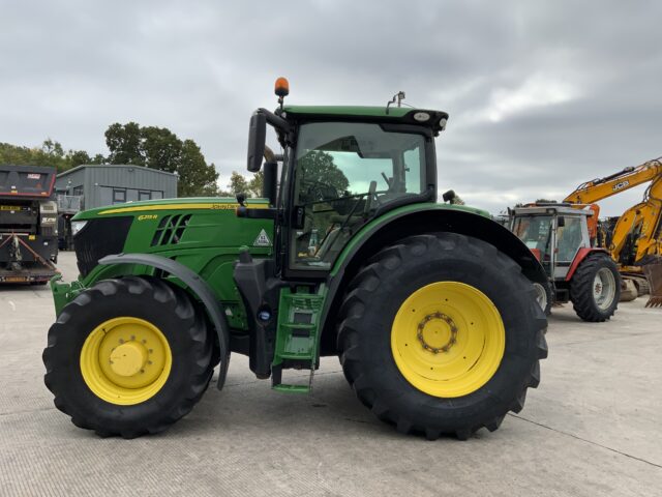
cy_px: 248
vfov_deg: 48.2
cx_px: 331
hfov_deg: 61.7
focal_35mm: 29
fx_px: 555
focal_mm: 3
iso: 16
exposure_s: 1/1035
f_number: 1.8
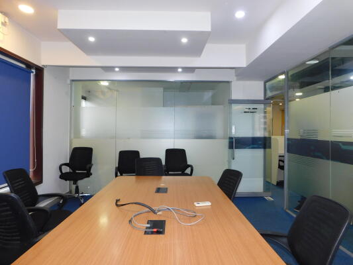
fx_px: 235
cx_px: 176
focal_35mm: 23
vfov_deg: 58.9
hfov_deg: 73.9
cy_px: 132
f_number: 3
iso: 200
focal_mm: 4
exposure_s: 1/30
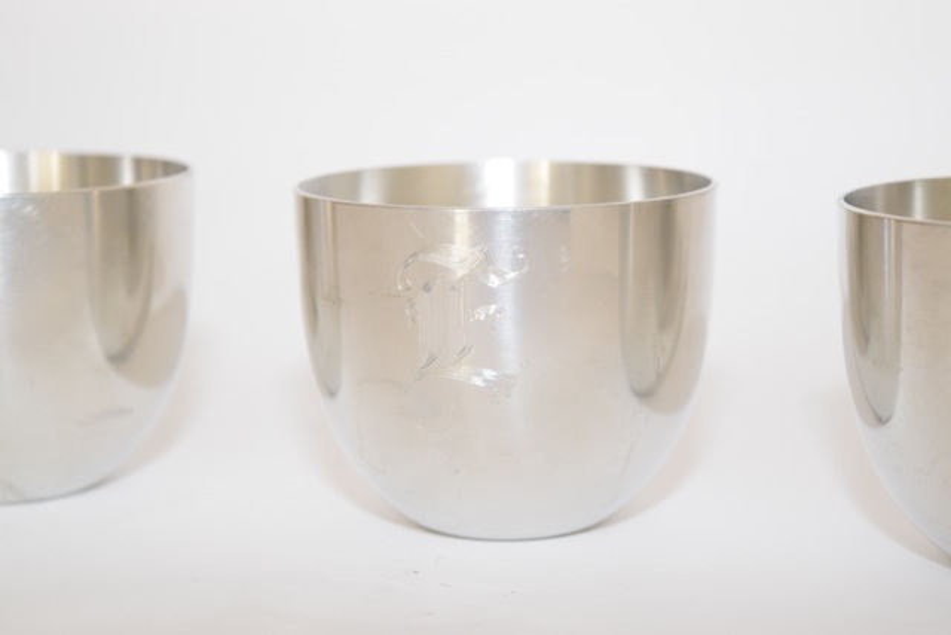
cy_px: 318
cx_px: 476
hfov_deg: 24.6
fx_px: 2180
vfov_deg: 16.6
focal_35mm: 82
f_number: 5.6
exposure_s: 1/125
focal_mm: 55
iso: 1600
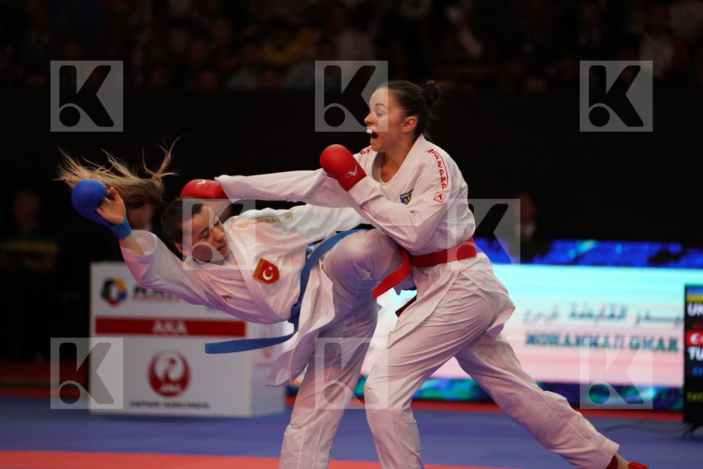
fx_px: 3339
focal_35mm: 171
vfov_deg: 8.0
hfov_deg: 12.0
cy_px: 234
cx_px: 352
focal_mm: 171
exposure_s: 1/1000
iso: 4000
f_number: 2.8
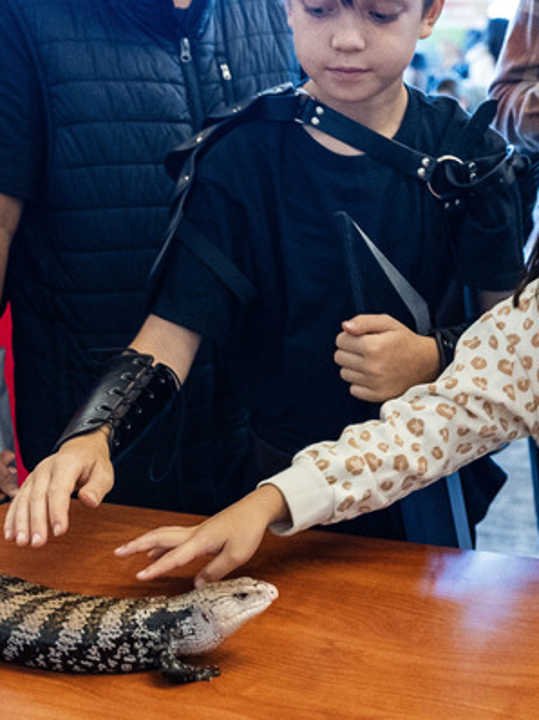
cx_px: 345
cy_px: 359
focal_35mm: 61
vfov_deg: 31.7
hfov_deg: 23.9
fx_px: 1268
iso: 4000
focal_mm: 28
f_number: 2.8
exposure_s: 1/160
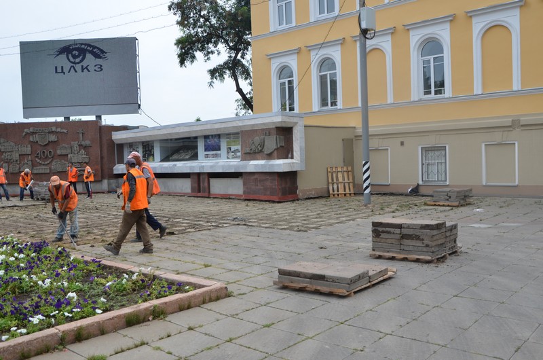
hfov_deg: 57.3
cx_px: 272
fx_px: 497
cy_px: 180
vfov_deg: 39.8
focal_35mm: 33
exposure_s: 1/250
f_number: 8
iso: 160
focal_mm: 22
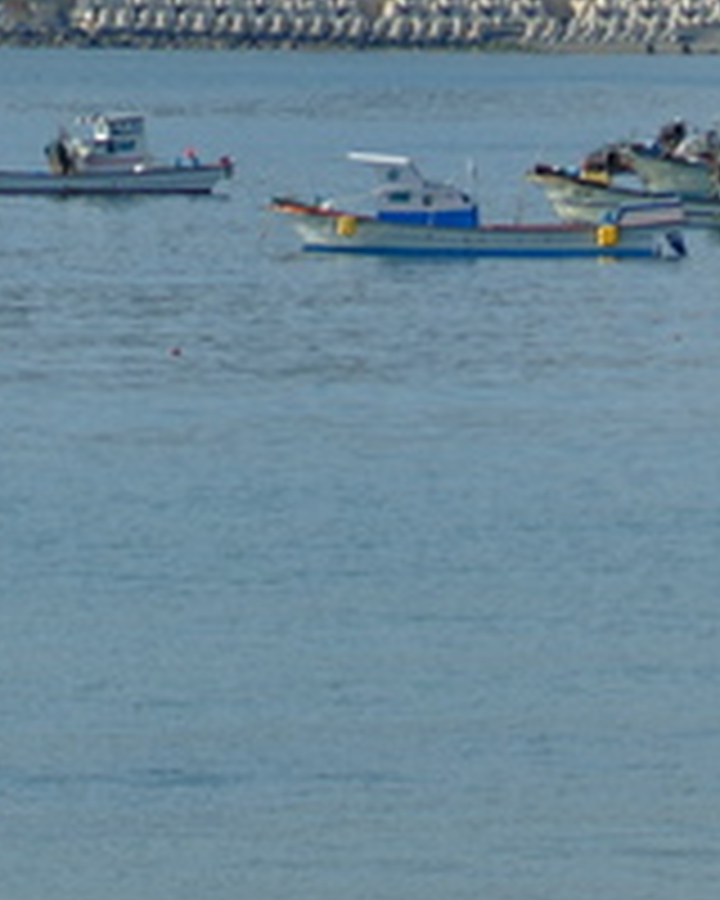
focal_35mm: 423
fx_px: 11267
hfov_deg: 3.7
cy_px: 176
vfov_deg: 4.6
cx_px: 497
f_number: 4
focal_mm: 86
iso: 200
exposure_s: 1/1500
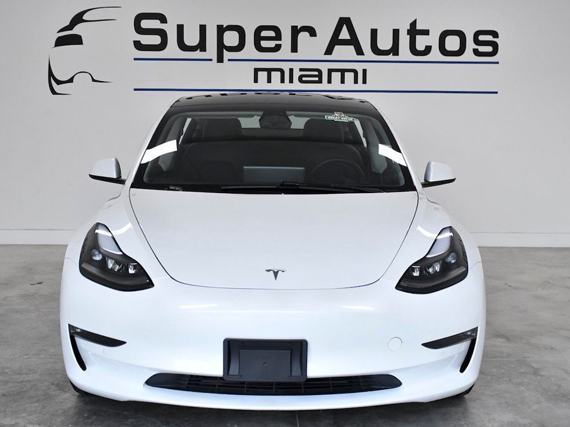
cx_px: 284
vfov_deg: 29.1
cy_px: 214
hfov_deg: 38.2
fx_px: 823
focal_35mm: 50
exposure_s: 1/4000
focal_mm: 31
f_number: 3.5
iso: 2500
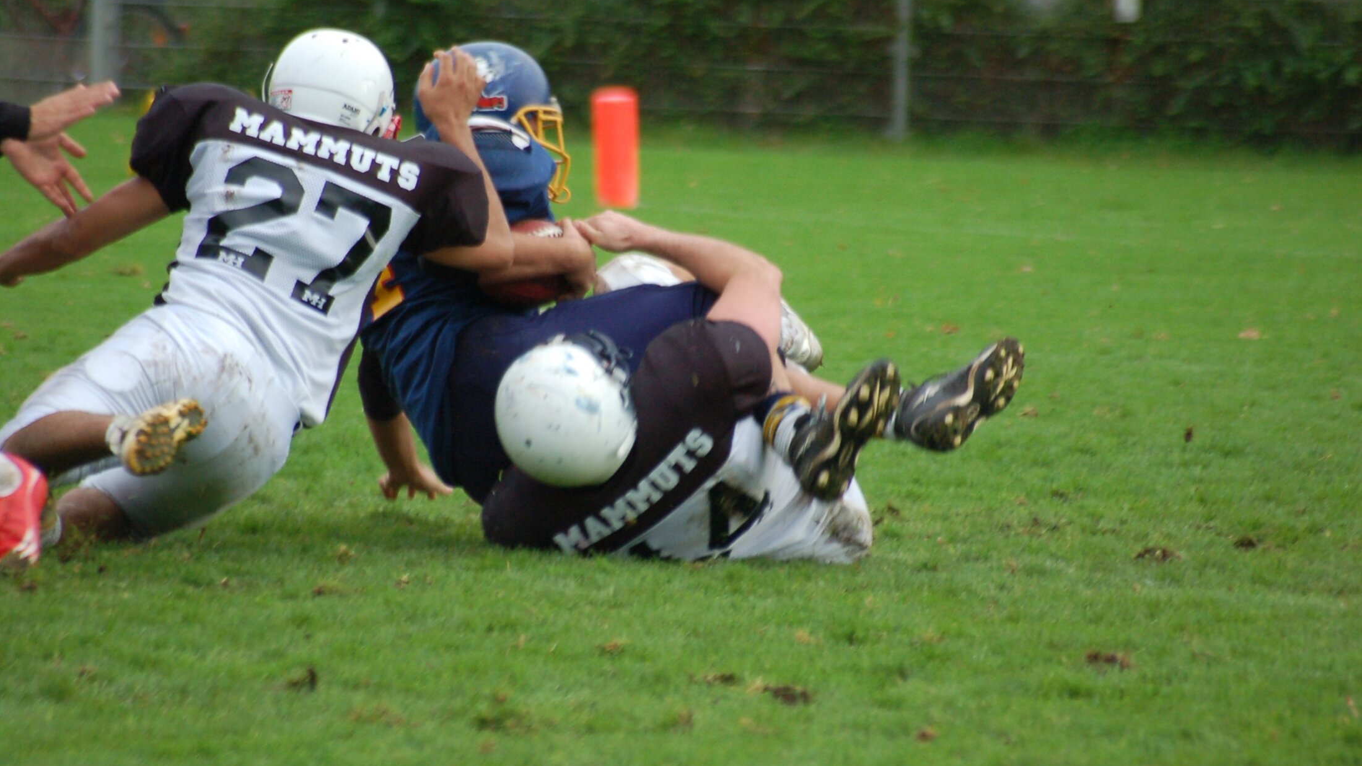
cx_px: 681
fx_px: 17009
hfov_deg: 4.6
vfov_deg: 2.6
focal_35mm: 471
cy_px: 343
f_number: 5.6
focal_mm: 300
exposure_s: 1/250
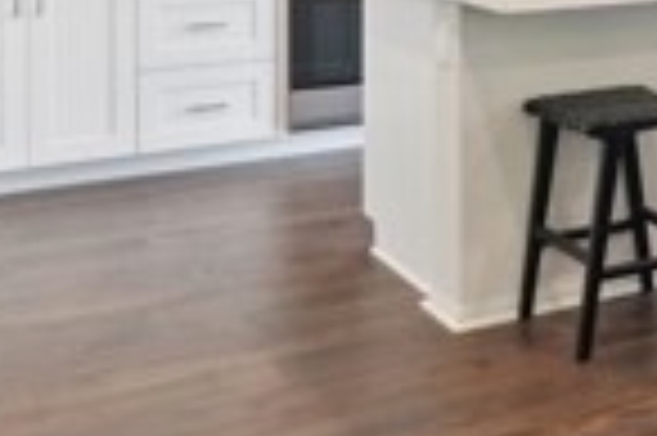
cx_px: 616
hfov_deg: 27.6
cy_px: -135
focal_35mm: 70
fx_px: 1276
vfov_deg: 18.1
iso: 400
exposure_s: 1/15
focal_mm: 16
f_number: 8
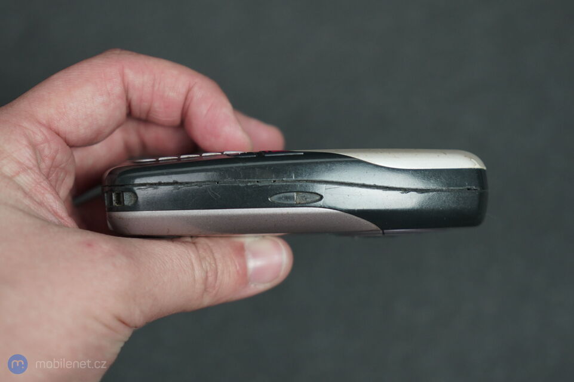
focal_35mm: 70
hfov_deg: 28.9
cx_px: 287
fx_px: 1116
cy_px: 191
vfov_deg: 19.4
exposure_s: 1/200
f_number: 4
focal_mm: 70
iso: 800
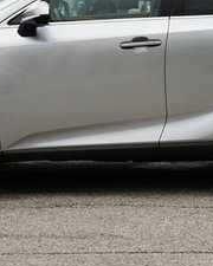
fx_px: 1158
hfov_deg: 10.5
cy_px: 24
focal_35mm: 147
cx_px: 133
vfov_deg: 13.0
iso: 100
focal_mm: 55
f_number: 8
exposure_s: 1/80
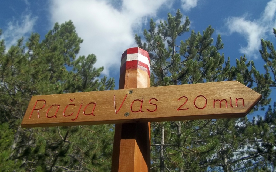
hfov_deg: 56.7
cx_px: 138
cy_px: 71
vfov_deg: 37.1
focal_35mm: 34
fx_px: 256
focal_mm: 5.7
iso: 64
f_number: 8.8
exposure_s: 1/160
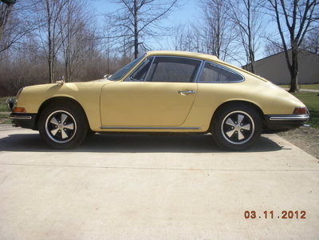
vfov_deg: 37.7
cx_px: 160
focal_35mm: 38
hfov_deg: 49.0
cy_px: 120
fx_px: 350
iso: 100
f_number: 3.3
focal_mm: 6.3
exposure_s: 1/1000
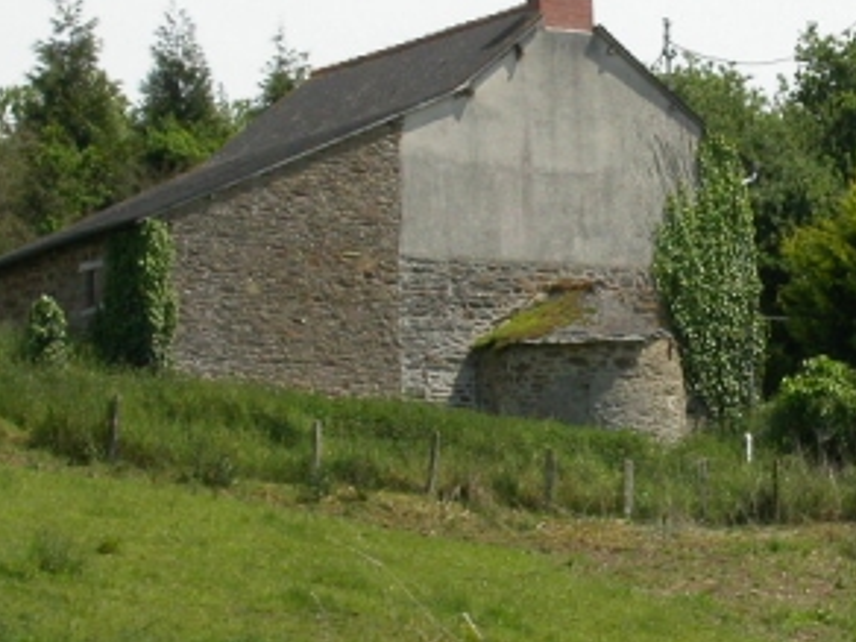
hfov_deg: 7.7
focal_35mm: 255
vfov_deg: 5.8
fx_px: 6306
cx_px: 794
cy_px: 278
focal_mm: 22.6
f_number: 6.6
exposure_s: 1/432
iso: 100
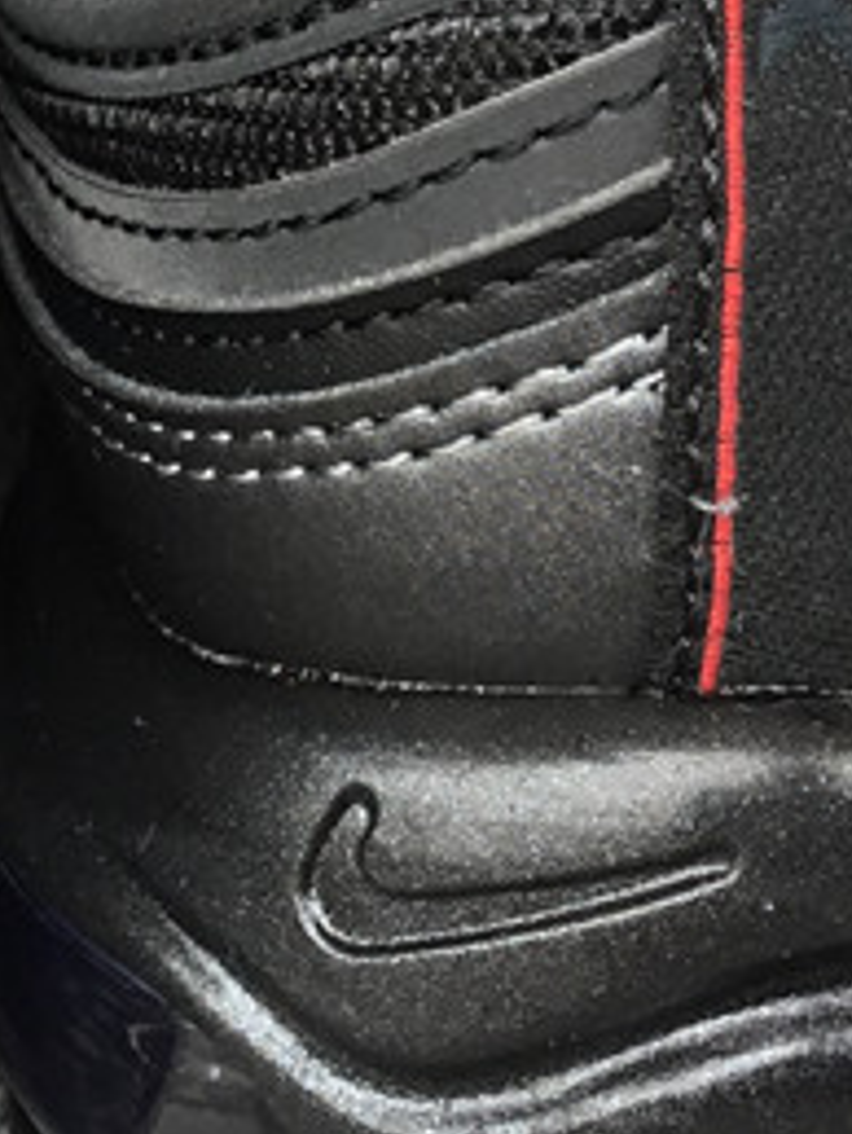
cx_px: -4
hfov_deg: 13.5
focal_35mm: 108
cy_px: 160
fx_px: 3538
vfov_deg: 18.0
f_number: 2.4
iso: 32
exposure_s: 1/100
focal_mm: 3.3
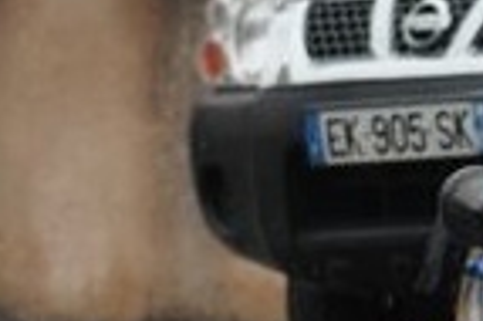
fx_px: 11136
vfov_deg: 1.7
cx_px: 1003
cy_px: 174
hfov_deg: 2.5
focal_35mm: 831
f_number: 14
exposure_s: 1/800
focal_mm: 100
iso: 500
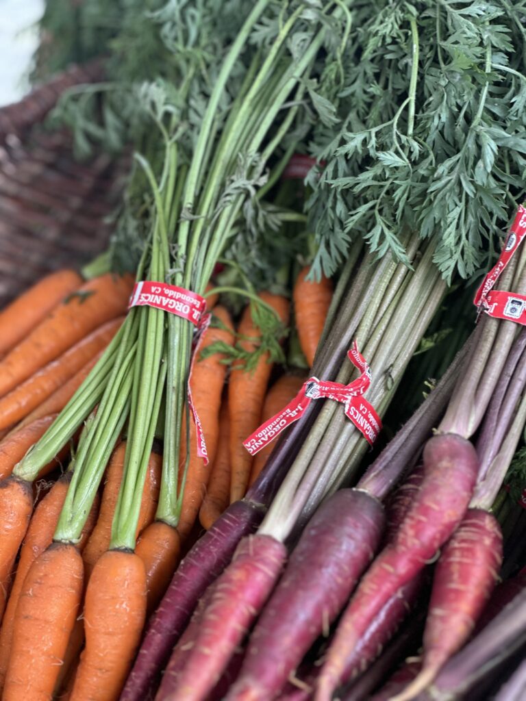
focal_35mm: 77
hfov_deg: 19.1
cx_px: 263
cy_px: 350
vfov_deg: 25.3
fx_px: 1560
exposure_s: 1/121
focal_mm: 9
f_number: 2.8
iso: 125
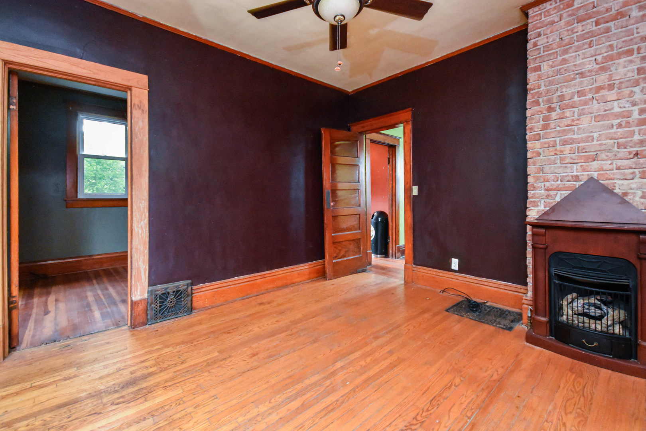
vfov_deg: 77.3
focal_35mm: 15
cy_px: 216
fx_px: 269
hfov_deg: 100.4
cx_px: 323
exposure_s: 1/60
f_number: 4
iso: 5600
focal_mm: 10
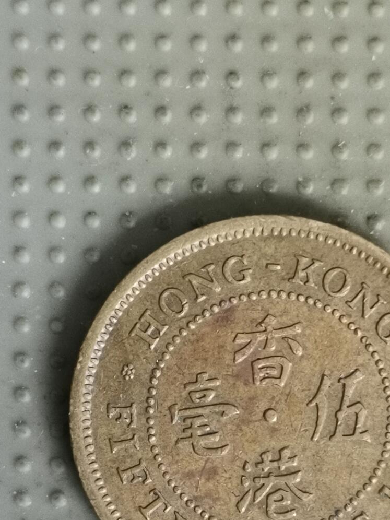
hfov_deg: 15.7
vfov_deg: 20.7
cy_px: 394
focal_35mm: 94
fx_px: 1412
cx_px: 248
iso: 500
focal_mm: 4.75
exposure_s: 1/25.7
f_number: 1.8
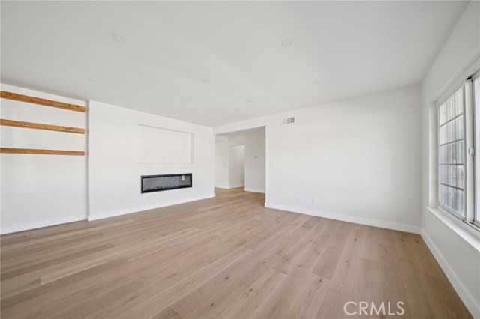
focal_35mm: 12
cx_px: 240
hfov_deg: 112.6
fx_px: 160
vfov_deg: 89.9
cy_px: 160
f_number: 8
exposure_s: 1/30
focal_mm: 12
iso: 400
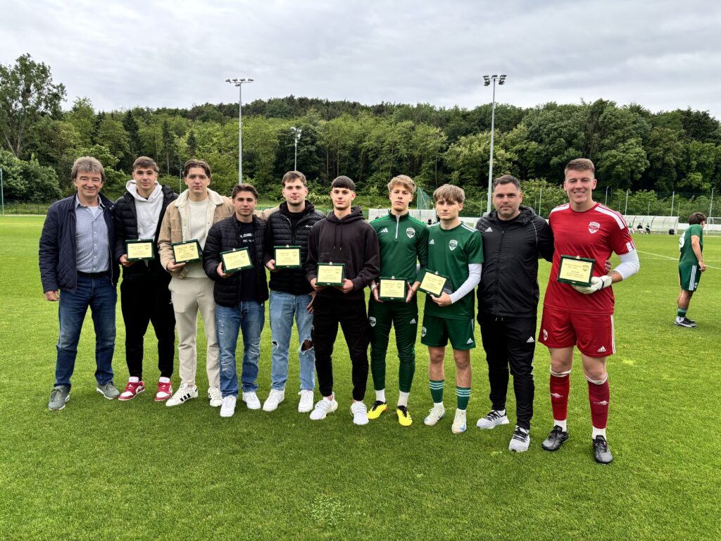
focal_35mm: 26
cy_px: 270
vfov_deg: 53.1
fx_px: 542
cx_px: 360
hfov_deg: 67.3
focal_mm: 5.96
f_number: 1.6
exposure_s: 1/448
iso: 50
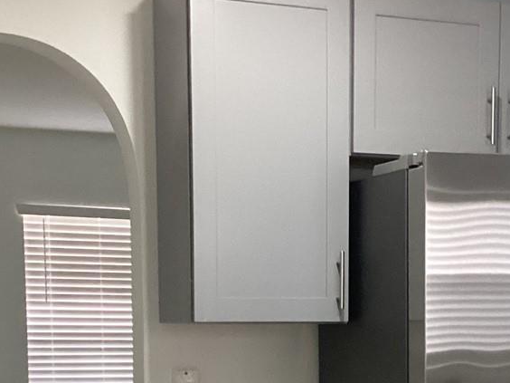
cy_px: 463
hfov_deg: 22.2
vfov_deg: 16.1
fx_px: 1297
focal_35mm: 88
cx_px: 317
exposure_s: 1/60
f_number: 2.4
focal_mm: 3.3
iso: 320
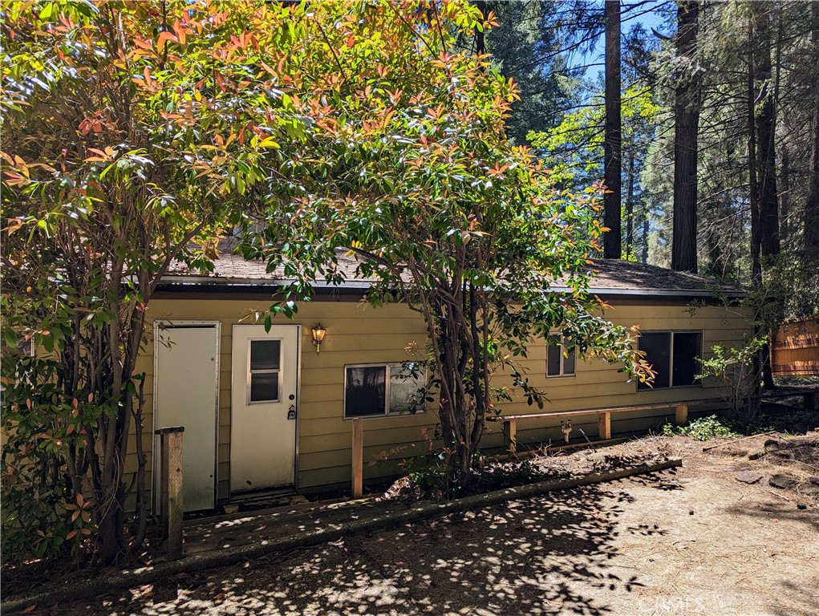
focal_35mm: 24
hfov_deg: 71.5
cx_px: 410
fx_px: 568
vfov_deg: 56.9
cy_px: 308
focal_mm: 6.81
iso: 38
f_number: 1.85
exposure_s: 1/797
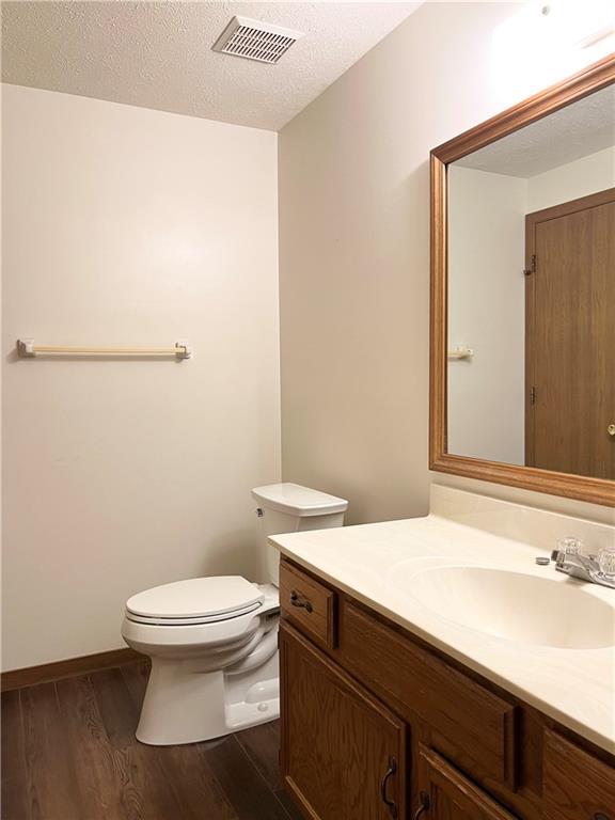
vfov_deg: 67.3
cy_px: 410
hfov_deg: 53.1
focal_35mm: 26
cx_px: 308
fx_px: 616
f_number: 1.5
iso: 80
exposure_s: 1/60
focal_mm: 5.7
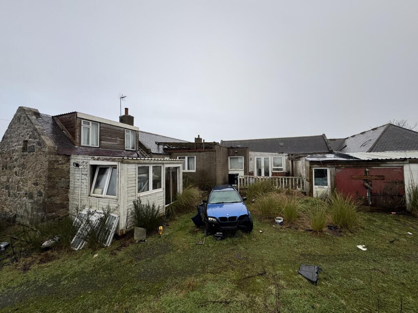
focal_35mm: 14
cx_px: 209
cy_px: 156
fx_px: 169
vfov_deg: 85.7
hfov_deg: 102.1
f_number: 2.2
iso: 40
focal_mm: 2.22
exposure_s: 1/152
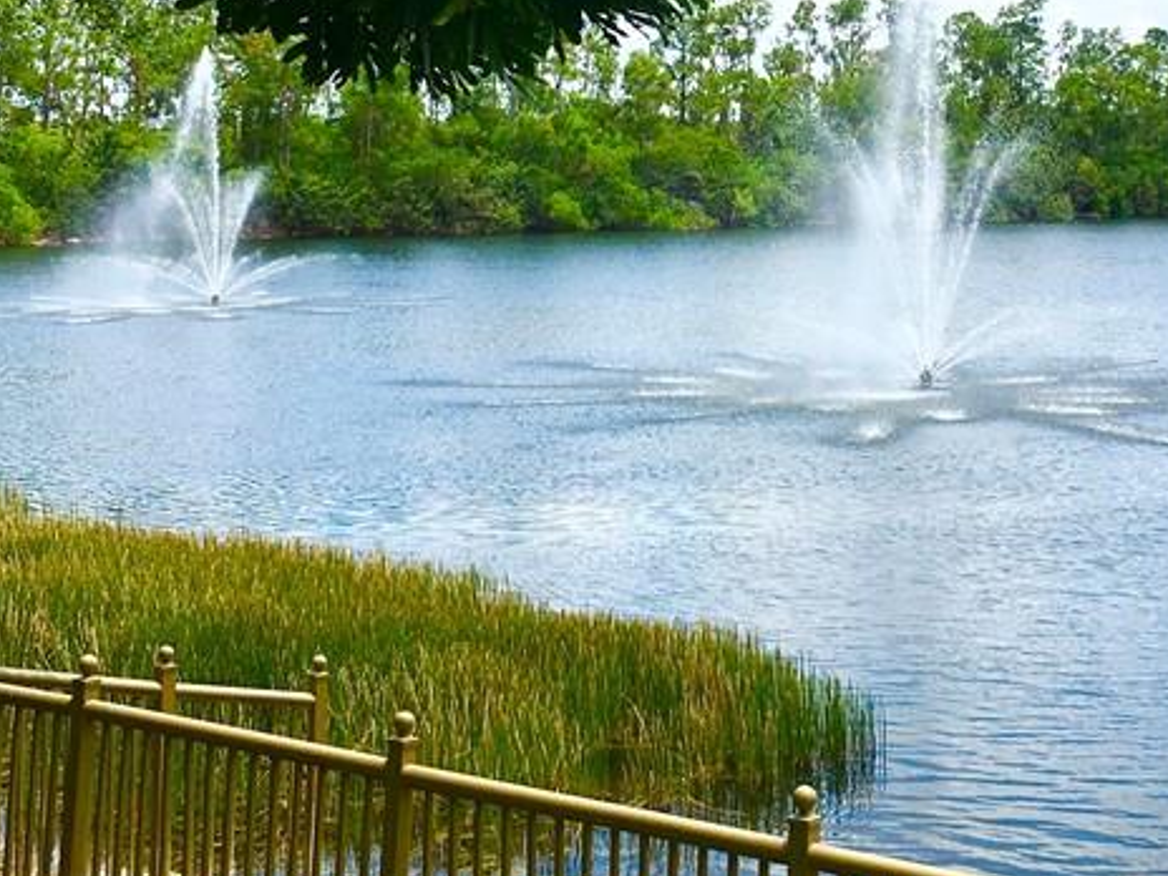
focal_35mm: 64
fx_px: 2159
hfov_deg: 30.1
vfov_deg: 22.4
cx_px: 755
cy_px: 106
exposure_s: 1/1923
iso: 25
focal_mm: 4.15
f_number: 2.2
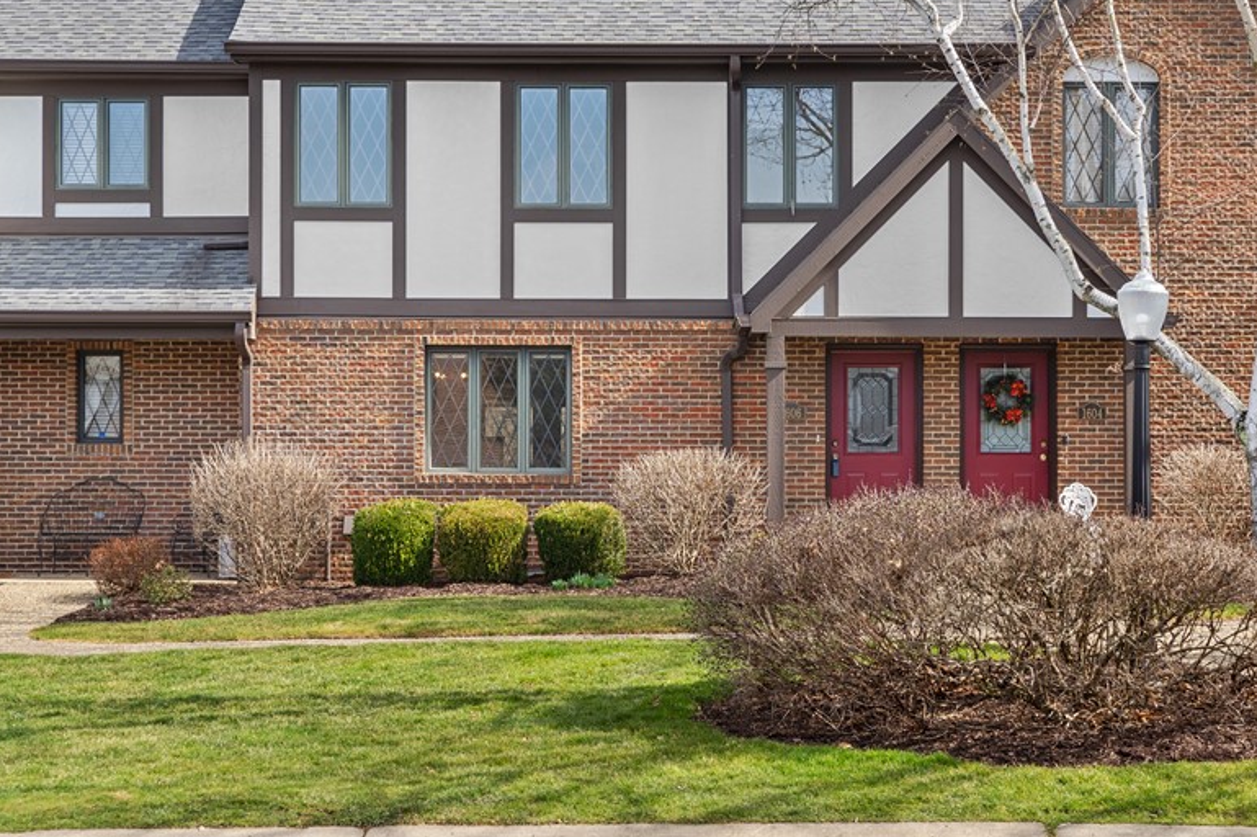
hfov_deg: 31.0
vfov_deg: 20.8
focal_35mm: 65
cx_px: 664
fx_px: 2268
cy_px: 266
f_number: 8
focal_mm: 46
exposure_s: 1/160
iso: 125
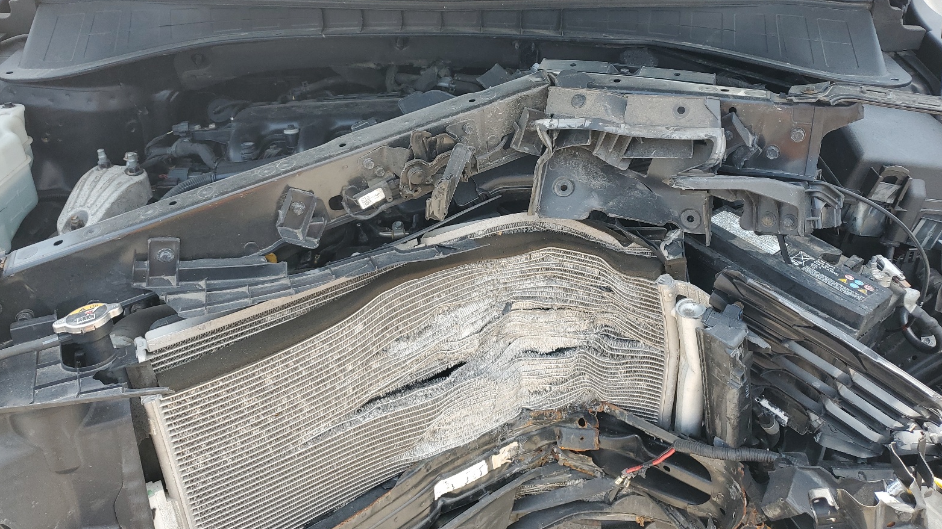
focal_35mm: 29
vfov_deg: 39.8
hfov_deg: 66.1
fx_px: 724
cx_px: 476
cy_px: 191
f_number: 1.5
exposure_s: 1/625
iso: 50
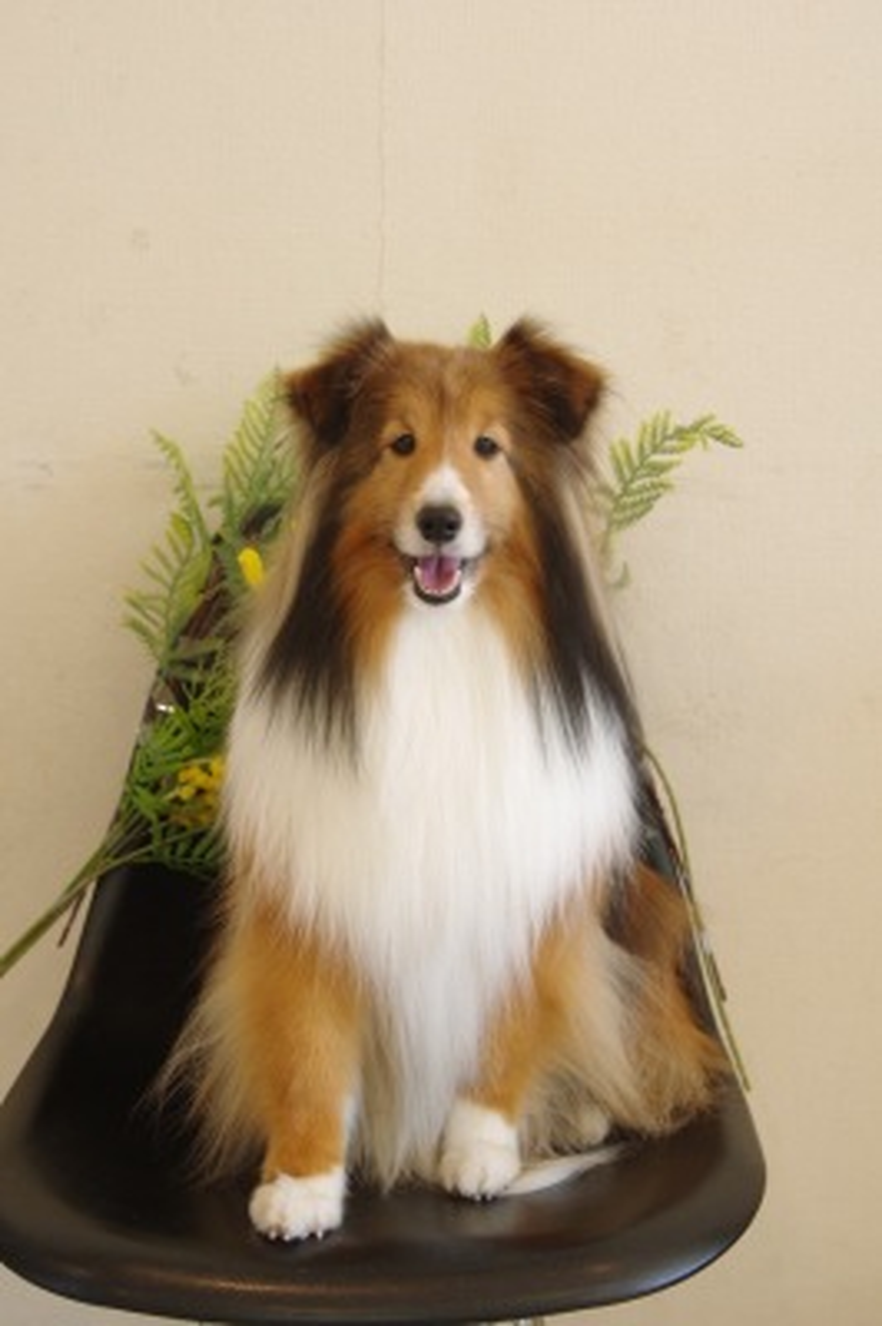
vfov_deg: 40.4
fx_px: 1804
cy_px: 663
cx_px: 441
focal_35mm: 49
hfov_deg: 27.5
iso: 800
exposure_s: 1/80
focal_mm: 33
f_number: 4.5
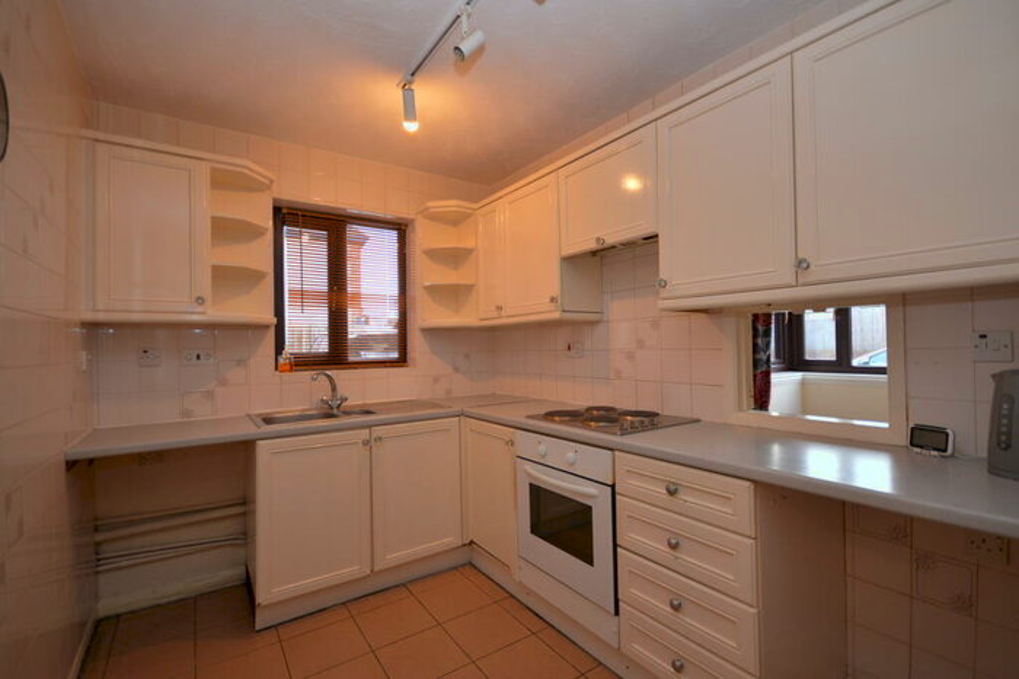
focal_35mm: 15
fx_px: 424
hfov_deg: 100.4
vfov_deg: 77.3
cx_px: 510
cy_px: 340
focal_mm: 10
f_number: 4
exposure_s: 1/60
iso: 450
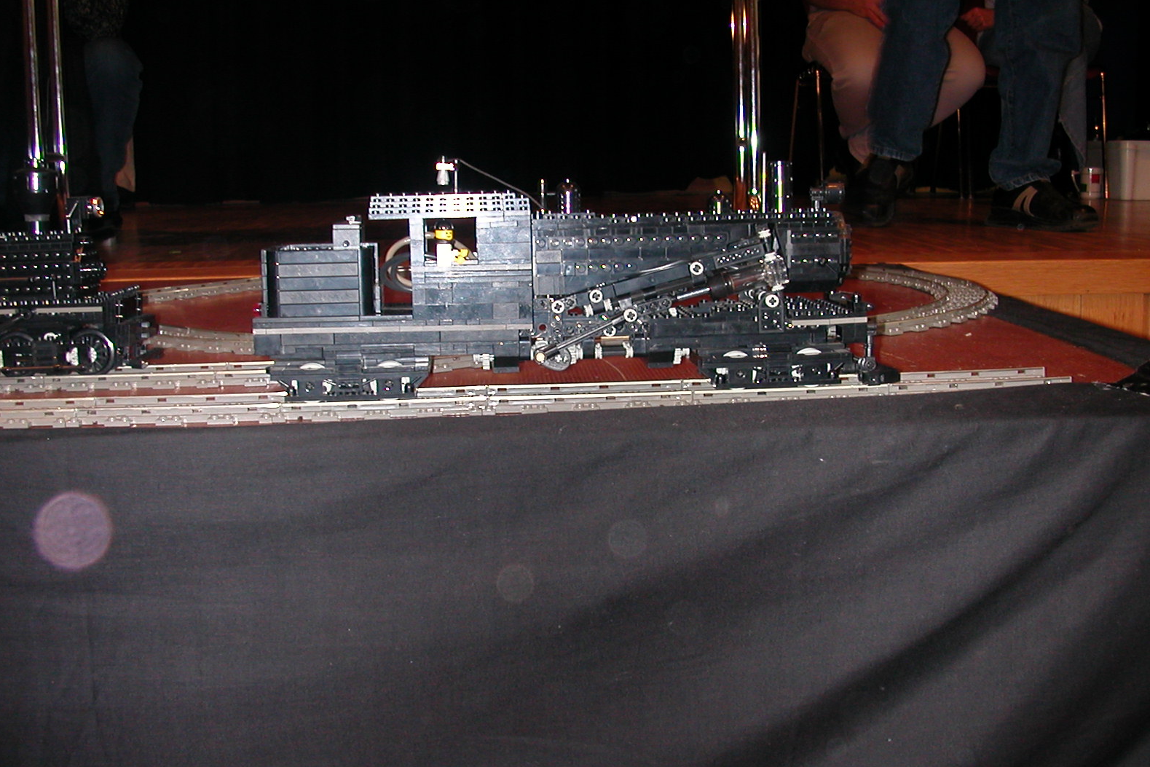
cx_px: 579
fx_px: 1246
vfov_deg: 34.2
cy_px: 401
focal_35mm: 39
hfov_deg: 49.5
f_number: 2.7
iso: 100
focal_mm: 5.6
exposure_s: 1/59.9
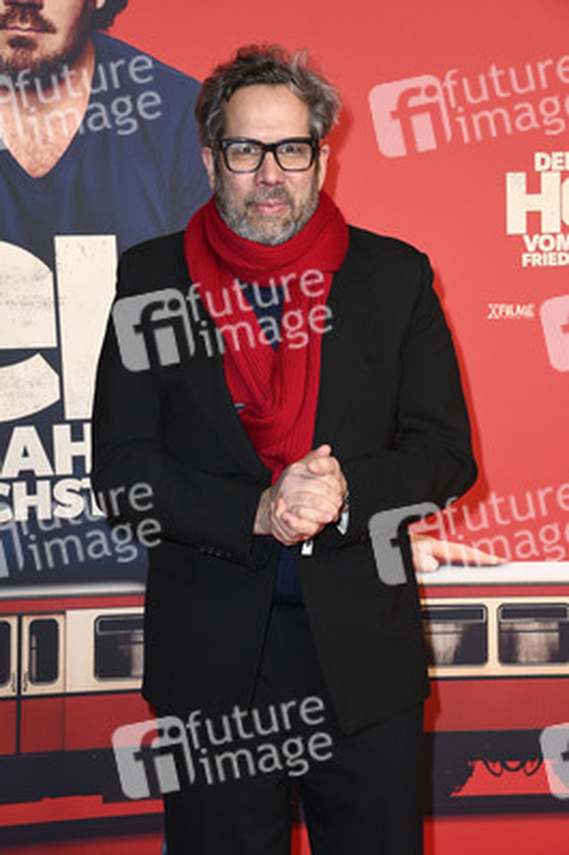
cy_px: 428
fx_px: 1710
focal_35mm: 72
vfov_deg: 28.1
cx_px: 284
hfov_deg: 18.9
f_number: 5.6
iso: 640
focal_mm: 72
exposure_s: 1/200
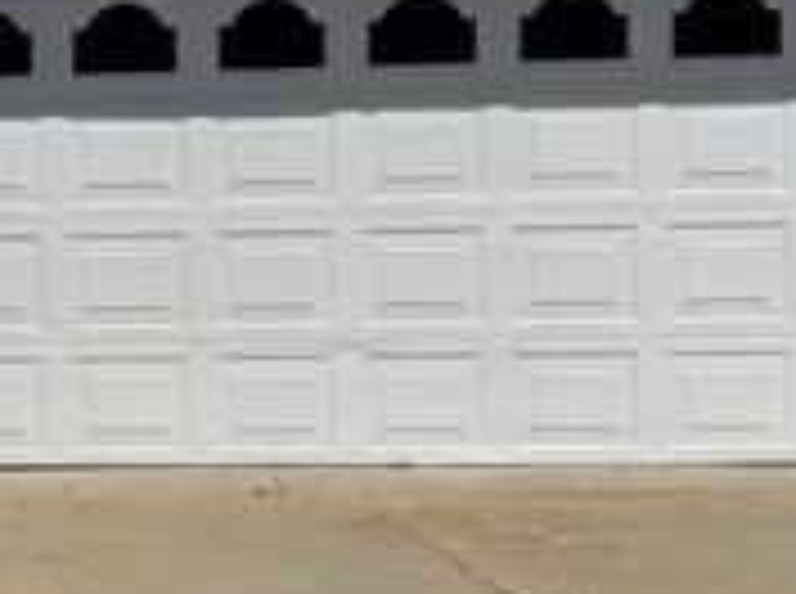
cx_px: -225
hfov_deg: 20.7
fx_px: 1997
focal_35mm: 87
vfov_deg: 16.9
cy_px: 297
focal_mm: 6.76
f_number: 1.78
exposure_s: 1/12346
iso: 80
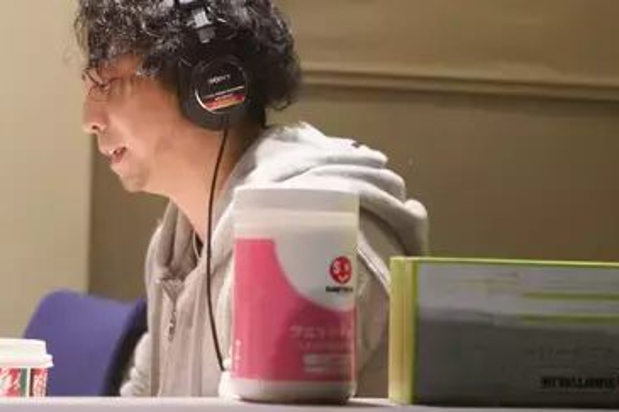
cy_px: 122
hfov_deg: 17.7
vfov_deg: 11.9
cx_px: 183
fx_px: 1976
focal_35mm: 115
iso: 3200
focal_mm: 70
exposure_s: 1/80
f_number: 3.5
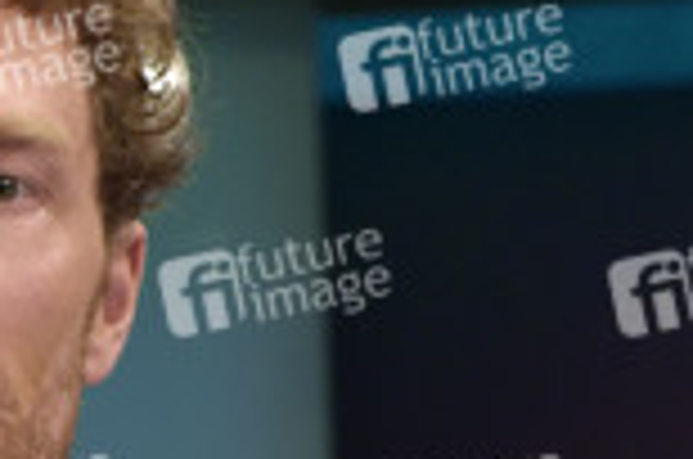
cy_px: 396
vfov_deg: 6.7
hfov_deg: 9.9
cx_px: -115
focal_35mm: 205
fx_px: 3938
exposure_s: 1/160
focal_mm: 70
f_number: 5.6
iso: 1250
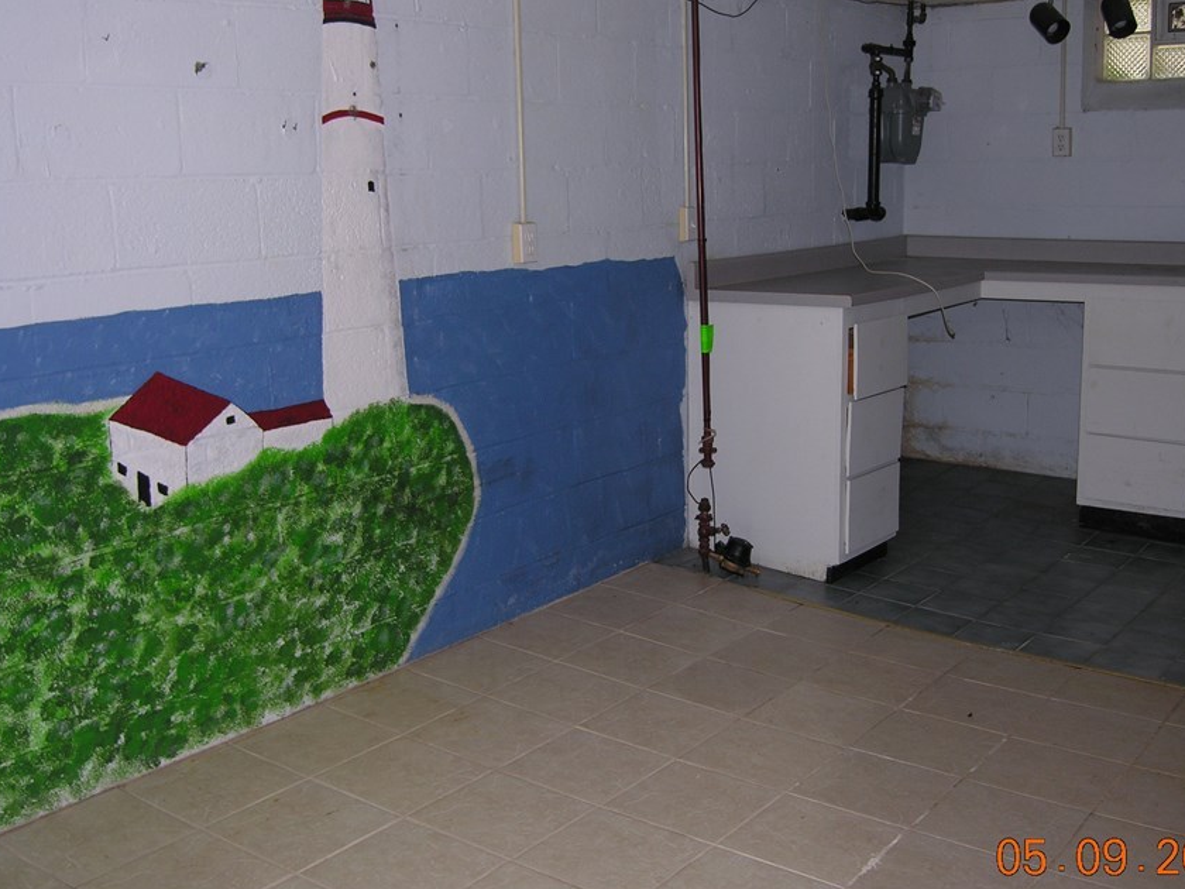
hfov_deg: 47.8
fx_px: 1335
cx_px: 639
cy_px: 428
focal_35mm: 39
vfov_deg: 36.8
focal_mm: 8.1
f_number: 2.9
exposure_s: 1/60.1
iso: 50
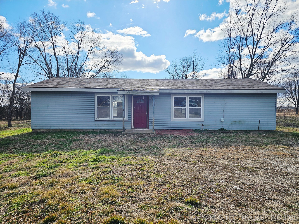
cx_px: 150
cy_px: 112
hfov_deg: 73.9
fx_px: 199
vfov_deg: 58.9
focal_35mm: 23
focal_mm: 6.3
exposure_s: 1/1111
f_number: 1.7
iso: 10
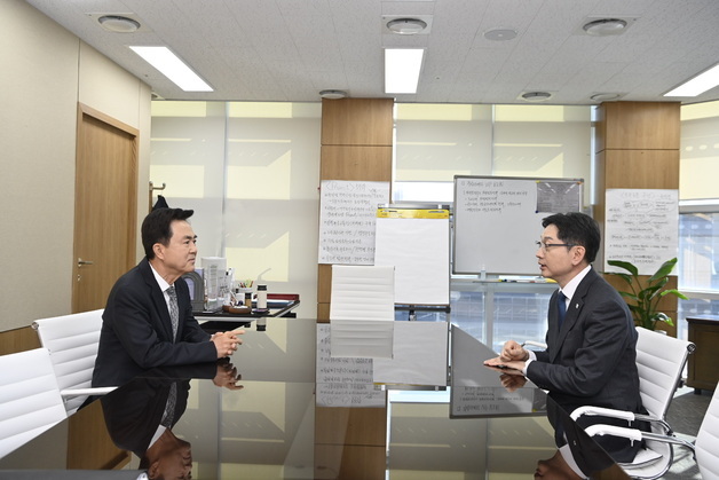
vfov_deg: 41.1
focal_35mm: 32
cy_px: 240
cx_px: 360
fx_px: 639
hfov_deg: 58.7
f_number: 5
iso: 800
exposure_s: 1/200
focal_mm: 32
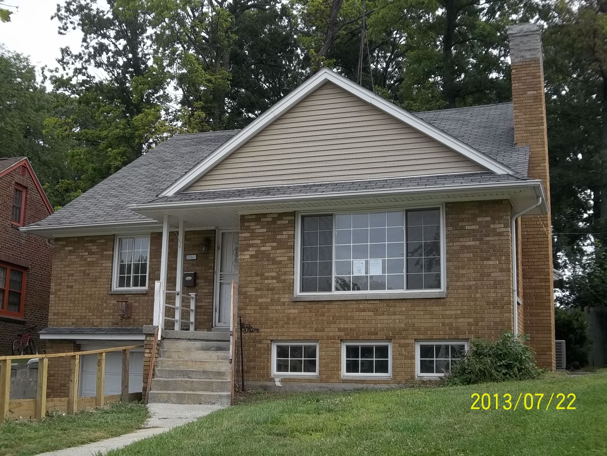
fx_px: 772
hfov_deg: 42.9
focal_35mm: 44
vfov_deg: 32.9
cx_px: 304
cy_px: 228
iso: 80
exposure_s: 1/250
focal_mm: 7.8
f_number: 4.5
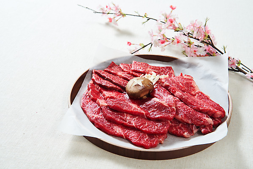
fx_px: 352
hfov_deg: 39.6
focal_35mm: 50
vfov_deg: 27.0
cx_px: 126
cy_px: 84
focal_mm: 50
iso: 100
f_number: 9
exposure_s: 1/125
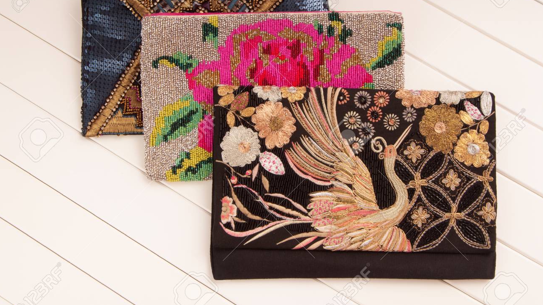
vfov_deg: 21.6
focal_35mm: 56
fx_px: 799
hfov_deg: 37.5
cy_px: 123
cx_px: 270
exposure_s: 1/250
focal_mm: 35
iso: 320
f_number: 13
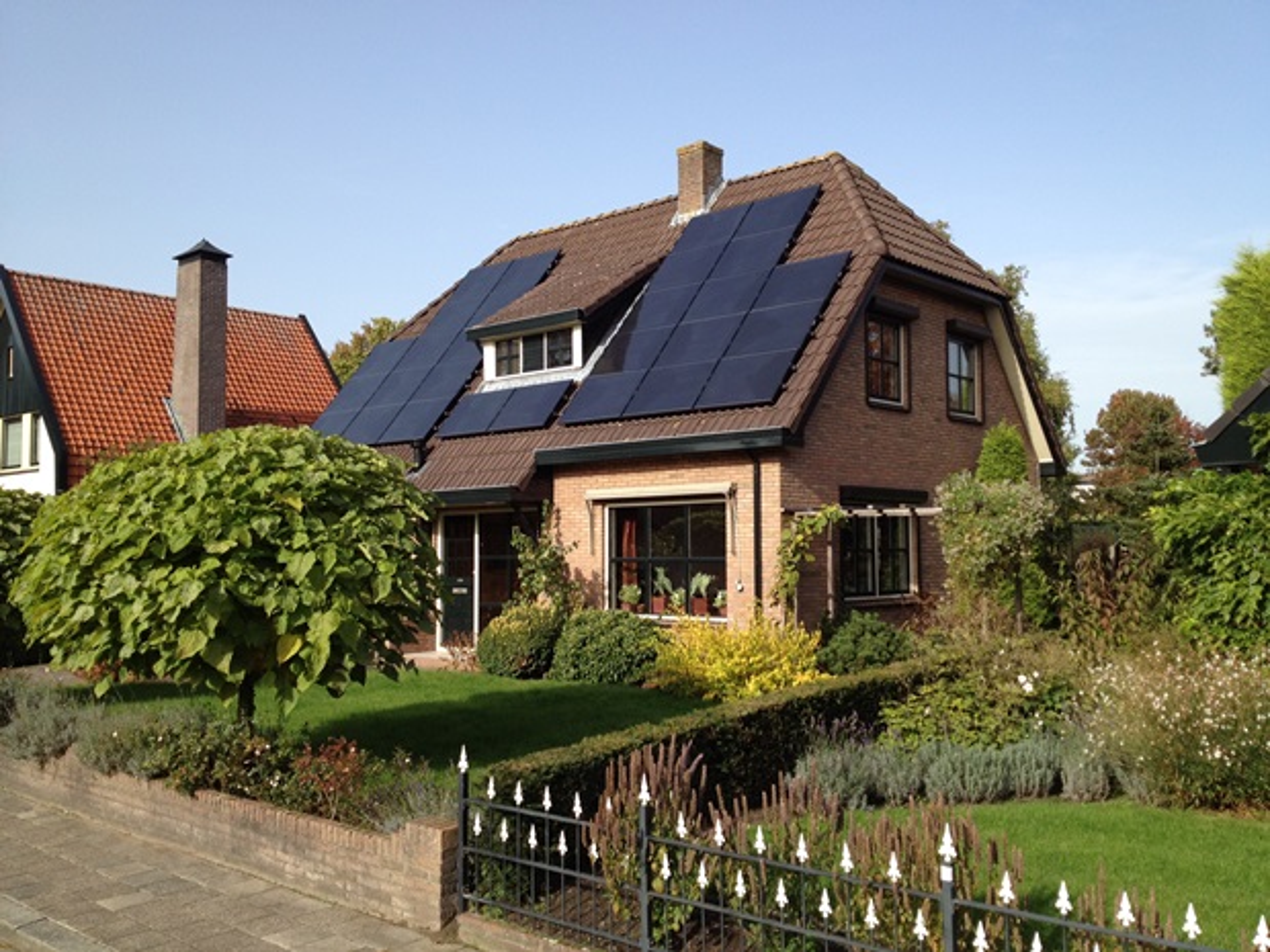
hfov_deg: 52.6
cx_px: 635
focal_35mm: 35
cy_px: 476
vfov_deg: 40.7
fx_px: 1284
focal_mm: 4.28
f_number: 2.4
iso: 64
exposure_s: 1/985
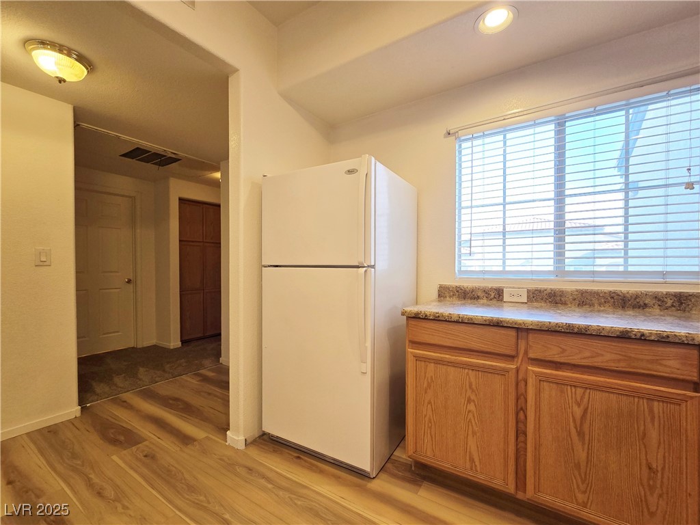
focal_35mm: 13
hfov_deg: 106.2
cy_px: 262
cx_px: 350
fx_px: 263
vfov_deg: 89.9
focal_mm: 2.2
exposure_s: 1/60
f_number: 2.2
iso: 80
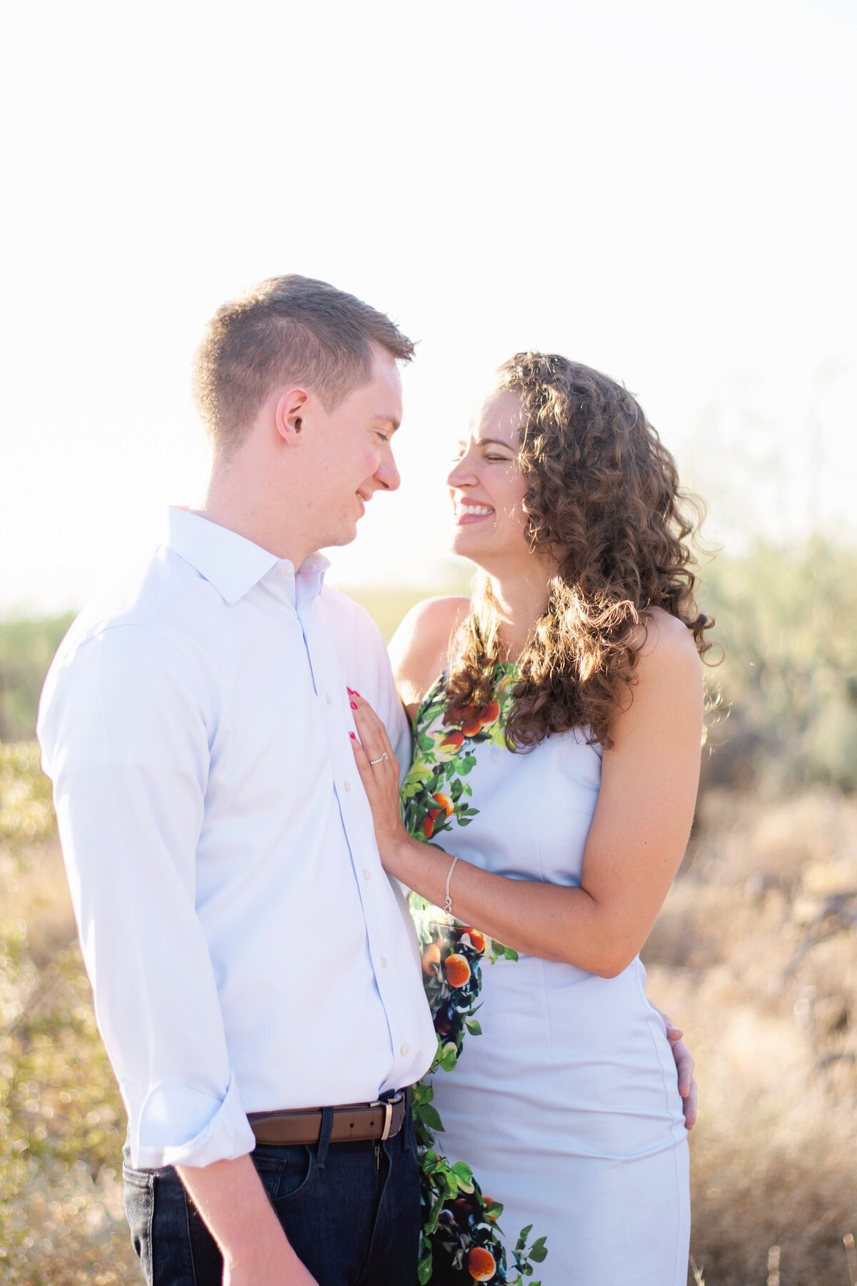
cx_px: 428
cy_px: 643
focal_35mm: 75
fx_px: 2678
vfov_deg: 27.0
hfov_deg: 18.2
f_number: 1.8
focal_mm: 50
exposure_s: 1/1600
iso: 125
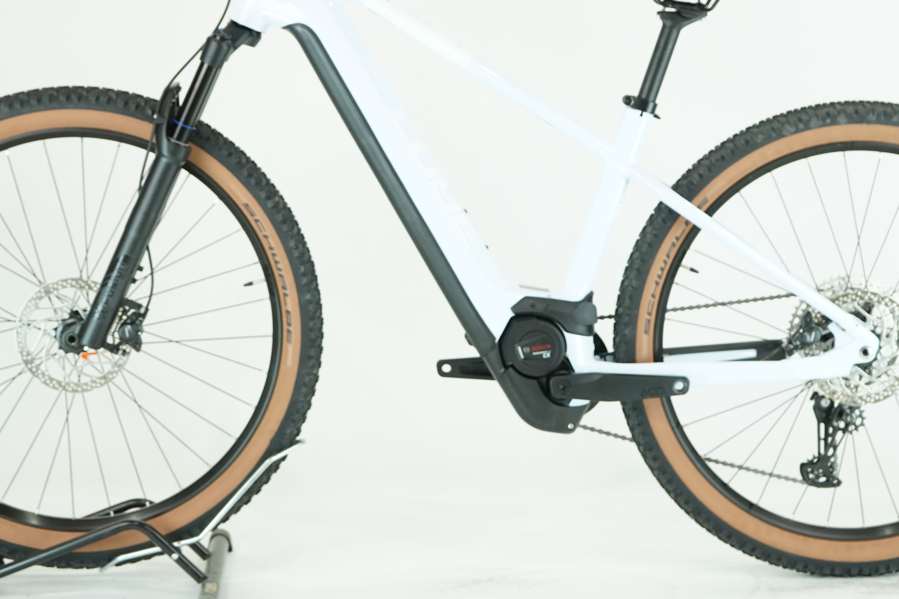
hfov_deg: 23.6
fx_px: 2147
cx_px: 465
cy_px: 180
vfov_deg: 15.8
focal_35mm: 86
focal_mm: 59
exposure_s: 1/200
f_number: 5.6
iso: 1600
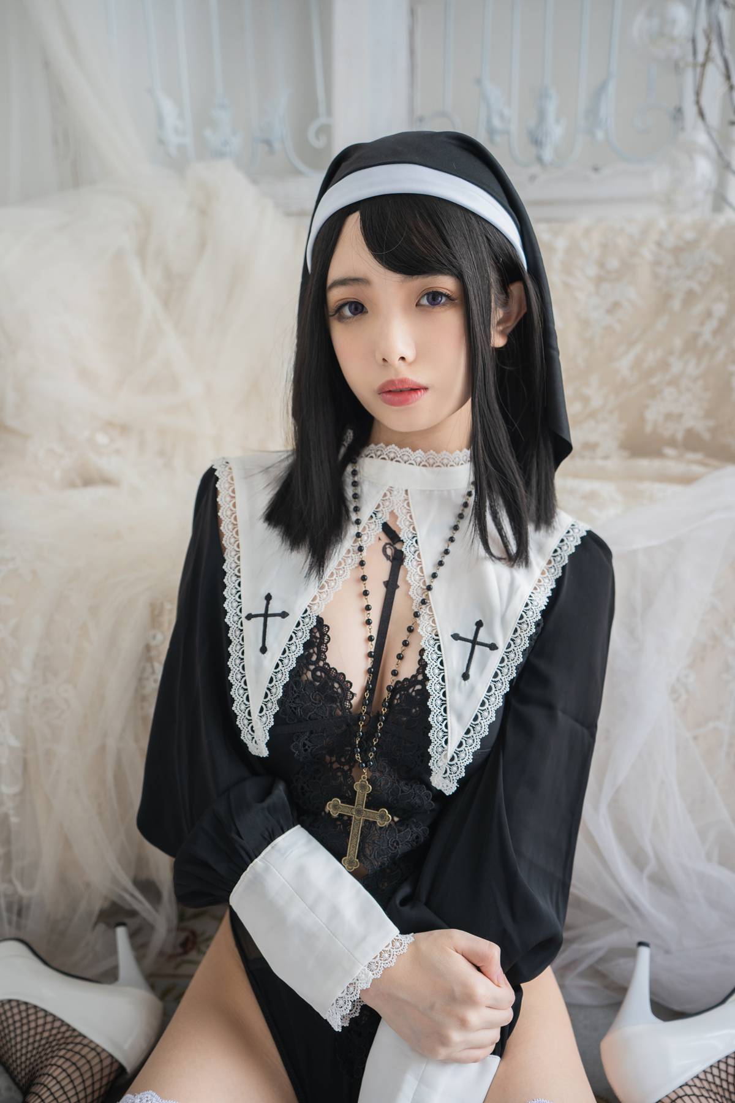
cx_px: 368
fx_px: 1041
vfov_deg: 55.8
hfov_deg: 38.9
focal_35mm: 34
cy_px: 552
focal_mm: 34
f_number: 2.8
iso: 250
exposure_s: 1/60
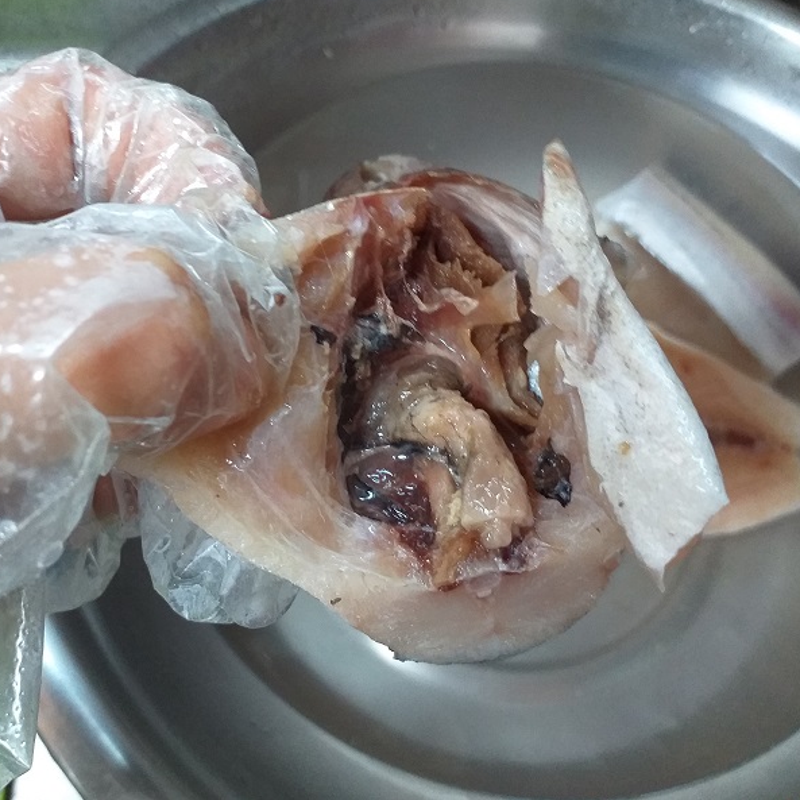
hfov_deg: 52.2
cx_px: 326
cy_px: 398
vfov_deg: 52.5
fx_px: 811
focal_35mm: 31
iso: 250
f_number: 1.9
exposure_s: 1/25
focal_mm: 3.6
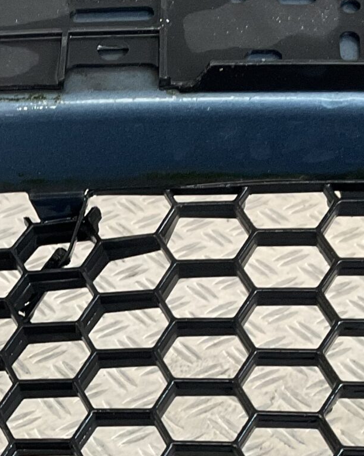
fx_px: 1280
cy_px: 390
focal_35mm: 95
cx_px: -72
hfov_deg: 15.6
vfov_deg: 19.9
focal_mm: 3
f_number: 1.8
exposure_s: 1/60
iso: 160
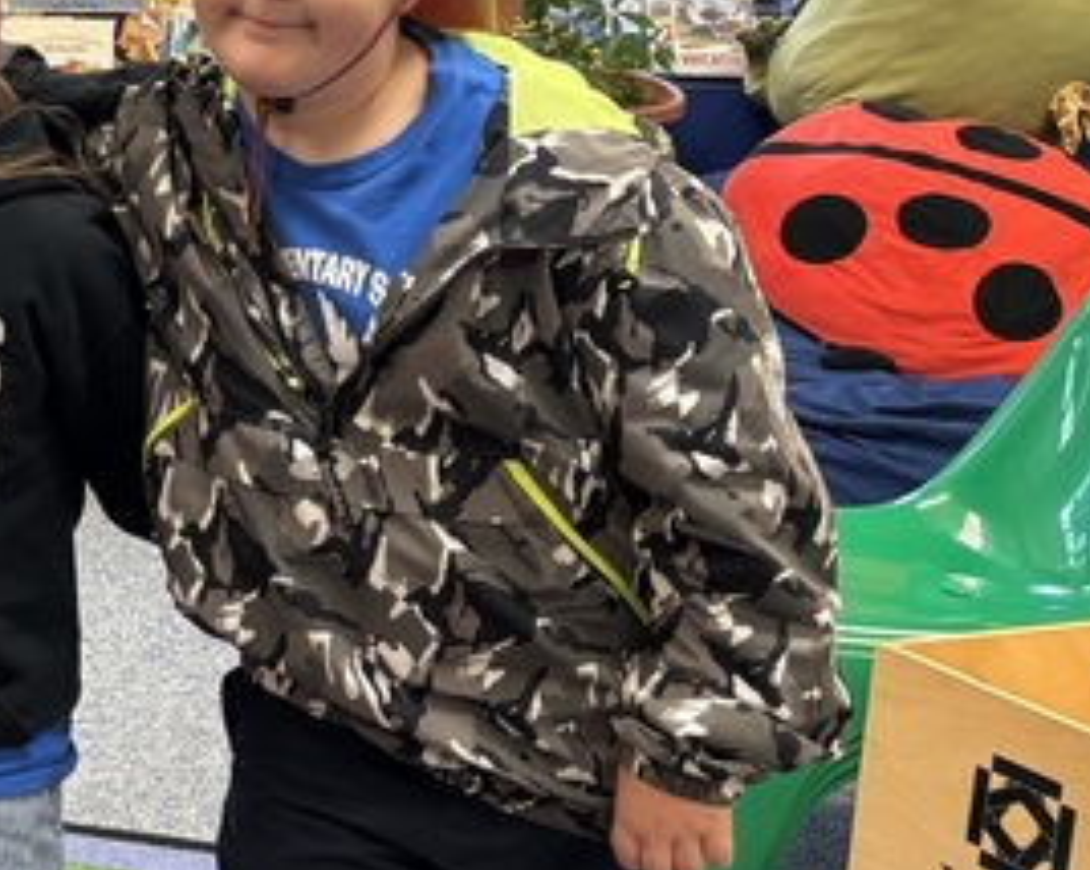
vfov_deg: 15.8
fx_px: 3127
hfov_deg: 16.7
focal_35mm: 97
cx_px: -830
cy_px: 309
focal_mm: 5.96
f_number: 1.6
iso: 125
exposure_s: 1/60
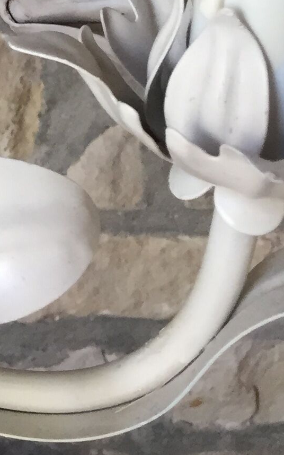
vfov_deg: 16.4
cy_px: -212
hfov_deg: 10.0
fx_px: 1449
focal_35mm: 117
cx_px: -353
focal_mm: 4.15
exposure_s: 1/33
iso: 50
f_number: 2.2
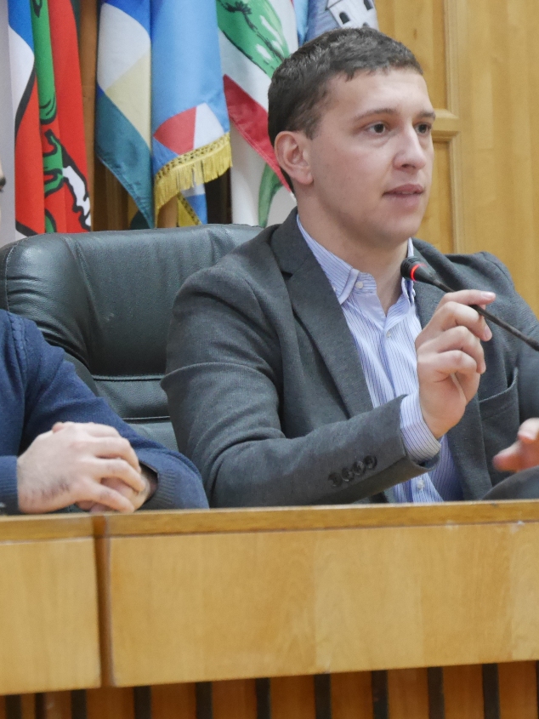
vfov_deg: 9.6
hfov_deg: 7.2
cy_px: 359
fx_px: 4276
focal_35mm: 206
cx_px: 151
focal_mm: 77
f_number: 5.4
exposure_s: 1/20
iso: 3200
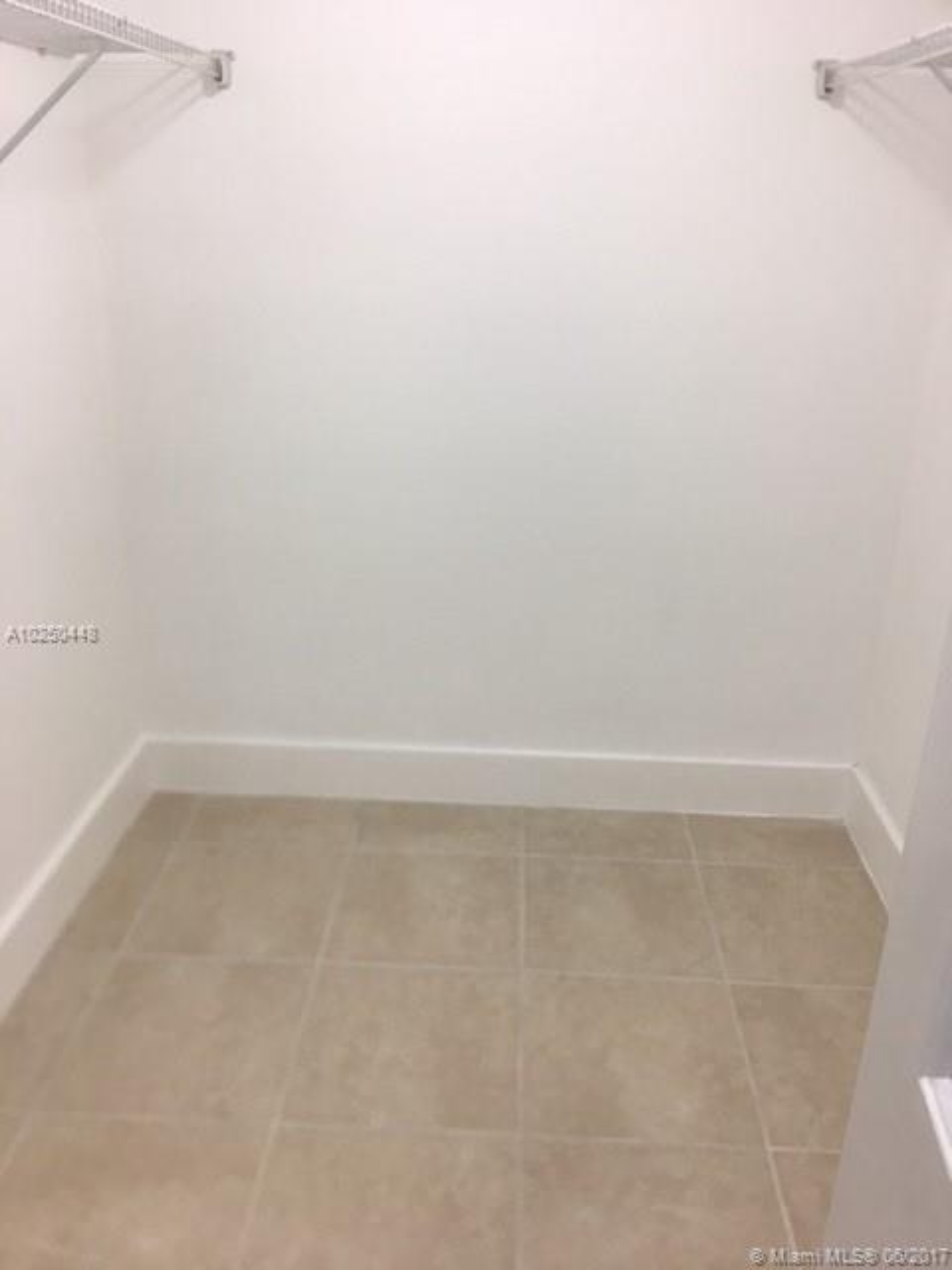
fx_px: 1063
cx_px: 476
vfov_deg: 61.7
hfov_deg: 48.2
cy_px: 635
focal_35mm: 29
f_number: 2.2
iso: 32
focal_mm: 4.15
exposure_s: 1/17
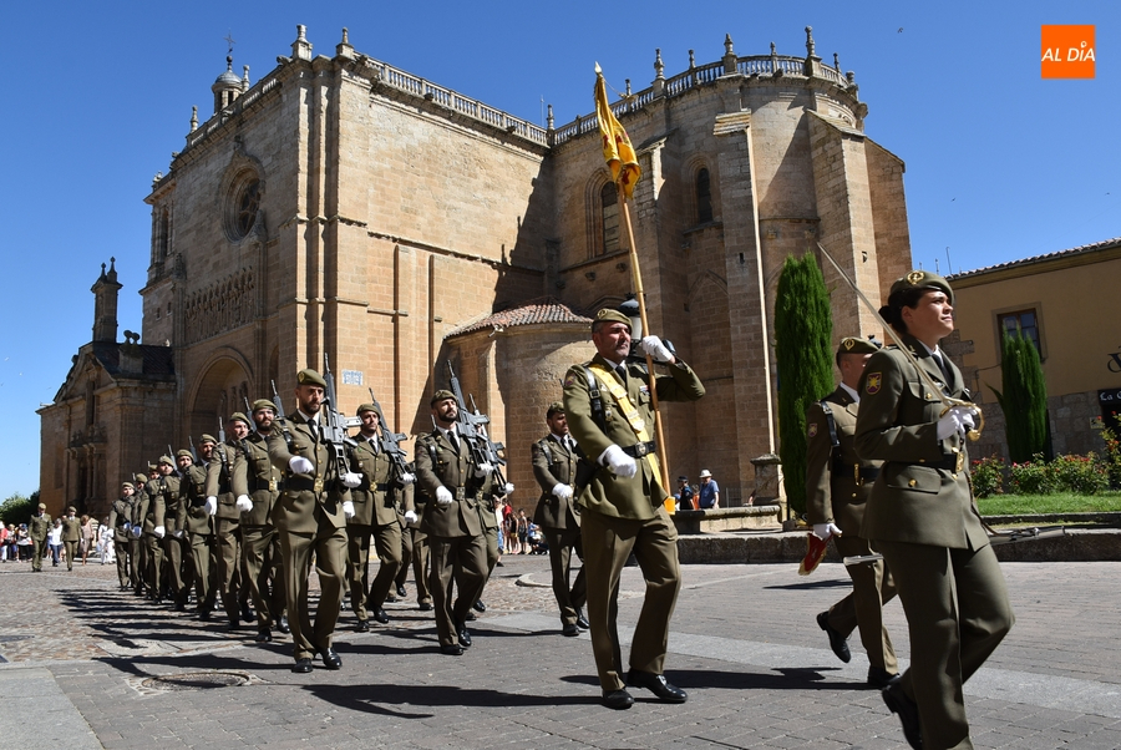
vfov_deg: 48.0
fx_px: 842
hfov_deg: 67.3
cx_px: 560
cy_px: 375
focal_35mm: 27
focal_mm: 18
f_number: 9
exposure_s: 1/320
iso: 200
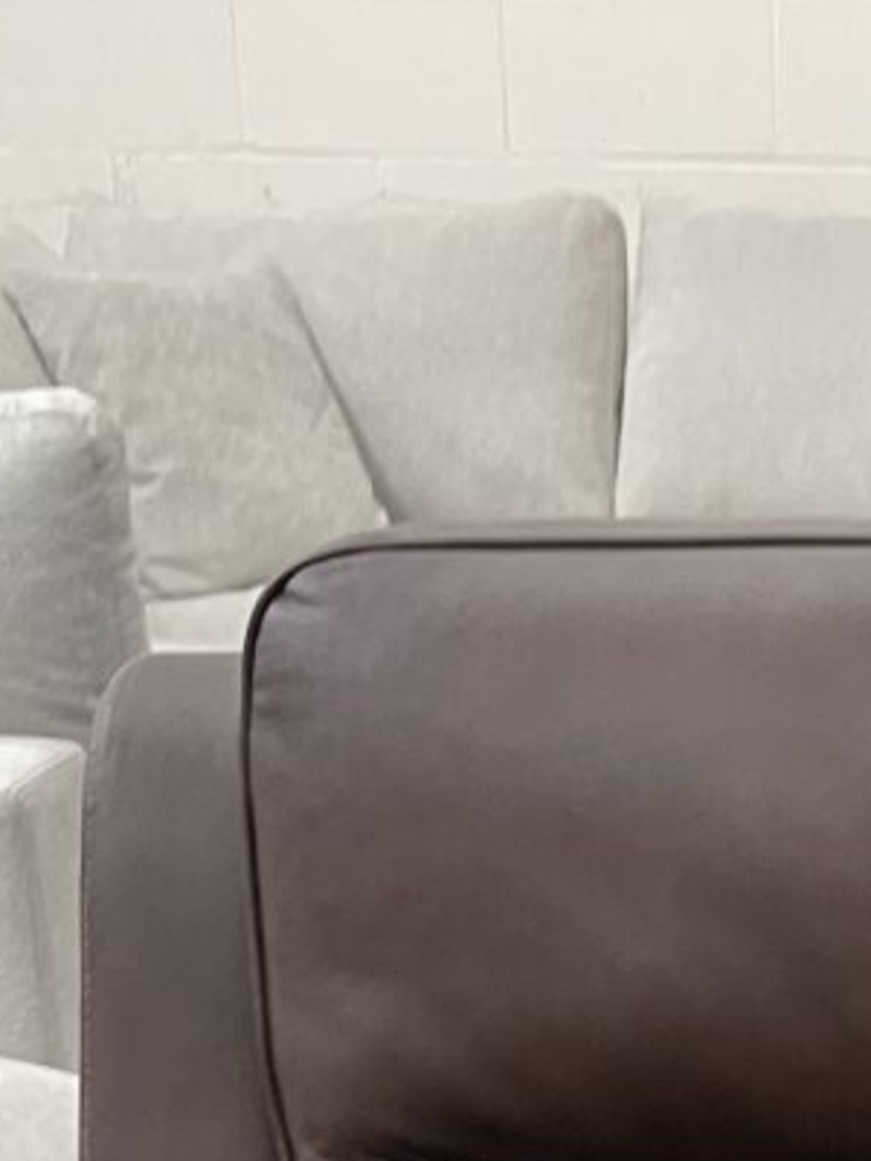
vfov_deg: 16.2
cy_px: 2154
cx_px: 909
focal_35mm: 100
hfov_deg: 14.5
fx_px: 3355
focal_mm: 5.1
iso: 250
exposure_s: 1/60
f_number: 1.6
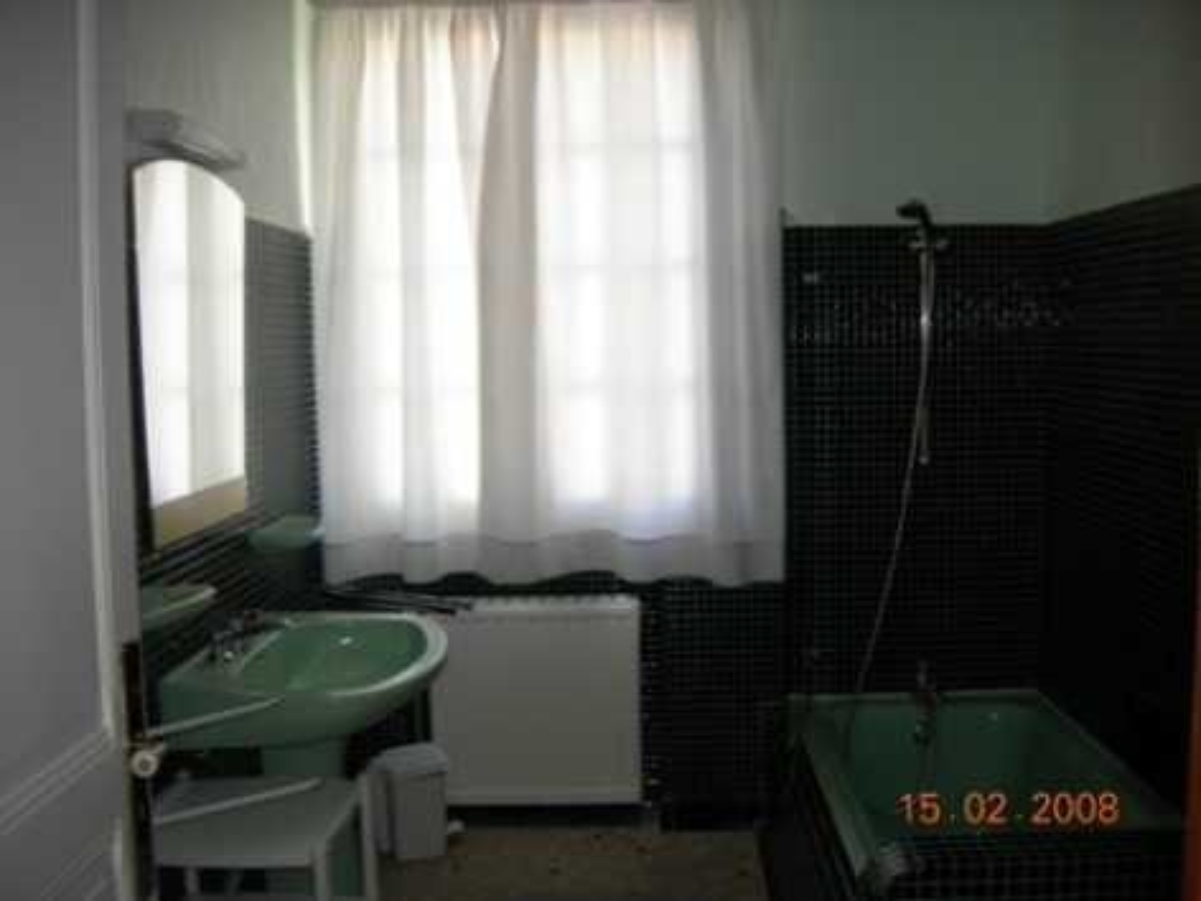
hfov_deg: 51.4
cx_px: 600
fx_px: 1249
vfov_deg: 39.7
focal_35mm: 36
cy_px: 450
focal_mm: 7.5
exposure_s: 1/30
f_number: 2.7
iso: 64
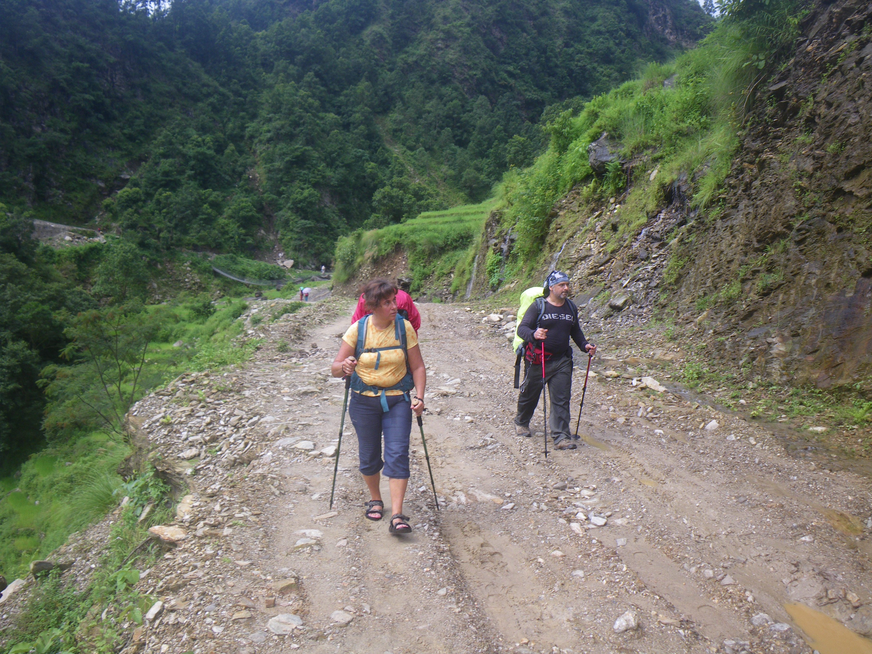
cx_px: 436
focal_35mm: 28
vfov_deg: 49.7
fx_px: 705
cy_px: 327
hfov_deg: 63.4
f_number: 4.2
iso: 50
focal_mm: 5
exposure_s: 1/160
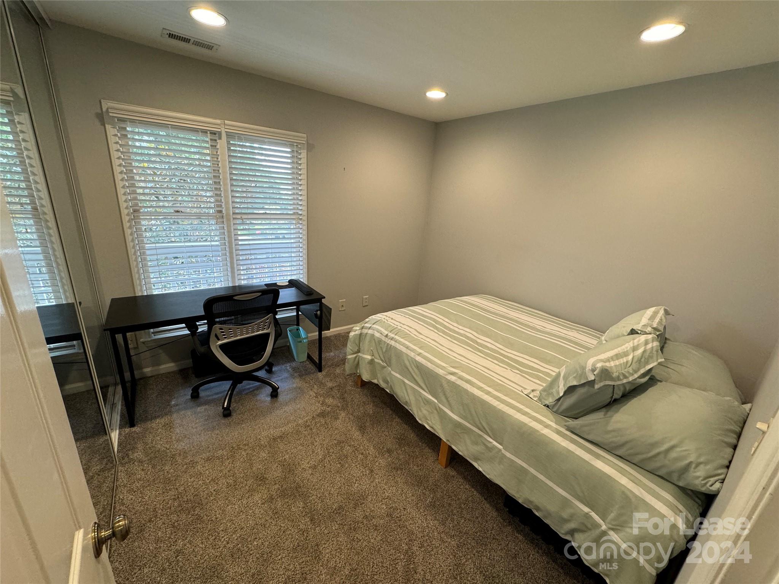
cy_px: 292
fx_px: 315
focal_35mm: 14
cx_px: 390
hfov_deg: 102.1
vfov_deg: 85.7
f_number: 2.2
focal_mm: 2.22
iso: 250
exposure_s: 1/120
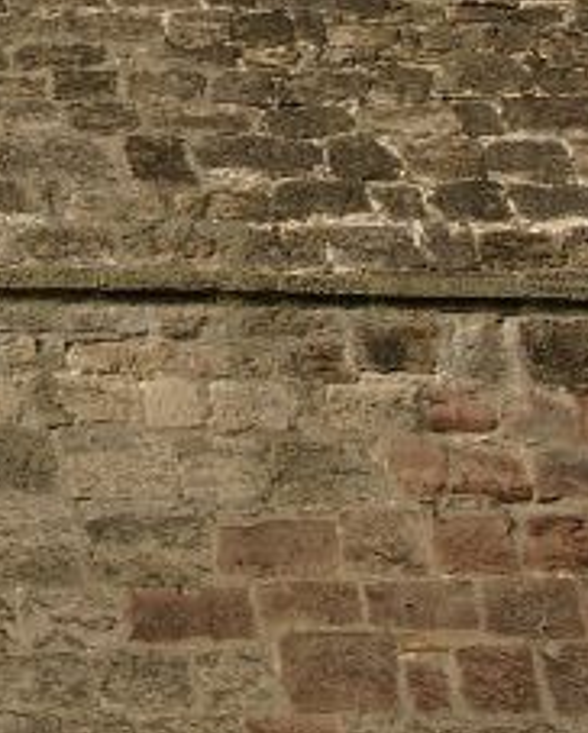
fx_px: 2542
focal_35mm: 117
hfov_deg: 13.0
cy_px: 48
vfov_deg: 16.2
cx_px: -29
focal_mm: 7.13
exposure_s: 1/347
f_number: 4
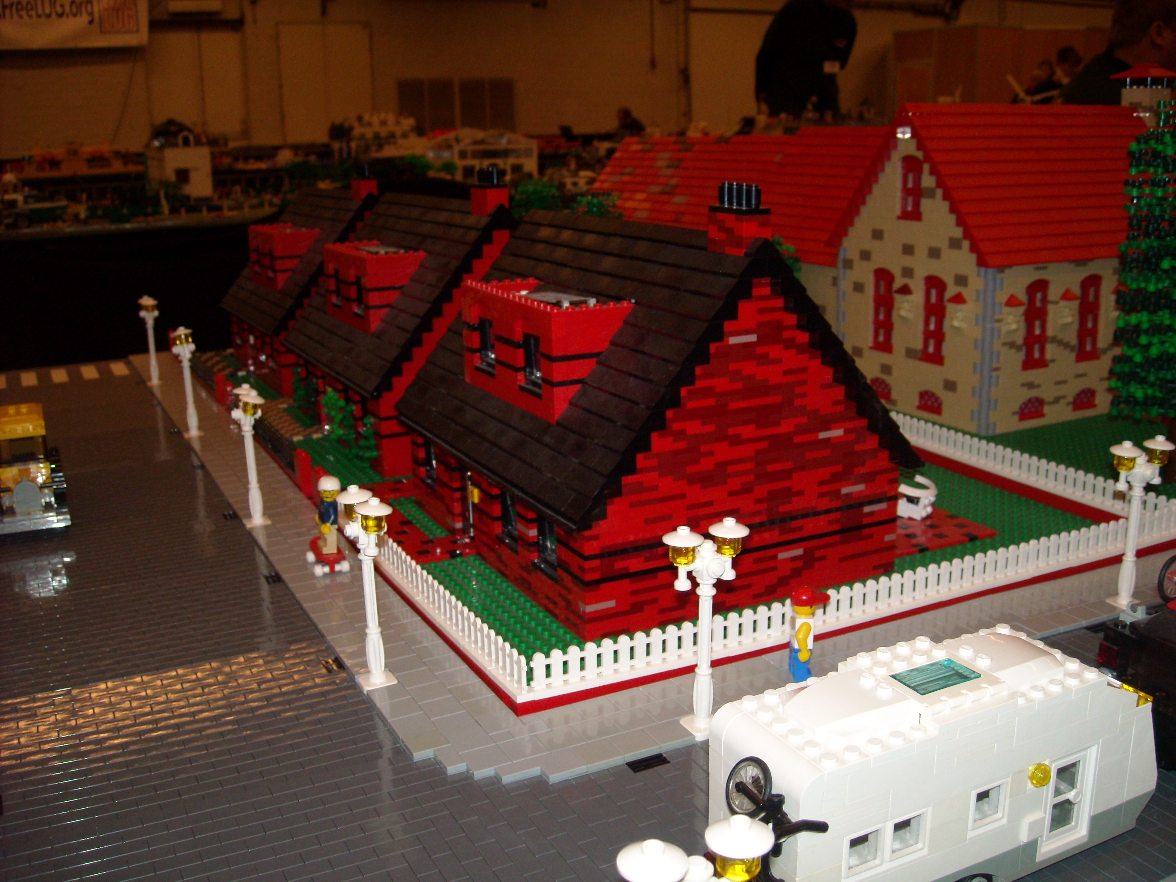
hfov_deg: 52.6
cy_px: 441
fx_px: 1189
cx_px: 588
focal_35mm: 35
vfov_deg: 40.7
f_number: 2.8
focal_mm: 5.7
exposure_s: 1/60
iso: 200
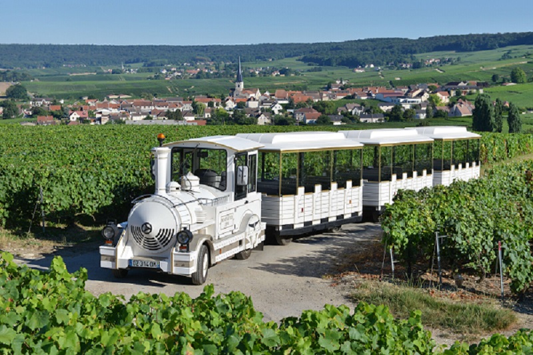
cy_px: 178
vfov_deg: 19.4
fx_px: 1036
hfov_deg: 28.9
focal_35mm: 70
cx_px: 266
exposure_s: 1/1000
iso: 640
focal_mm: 70
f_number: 16
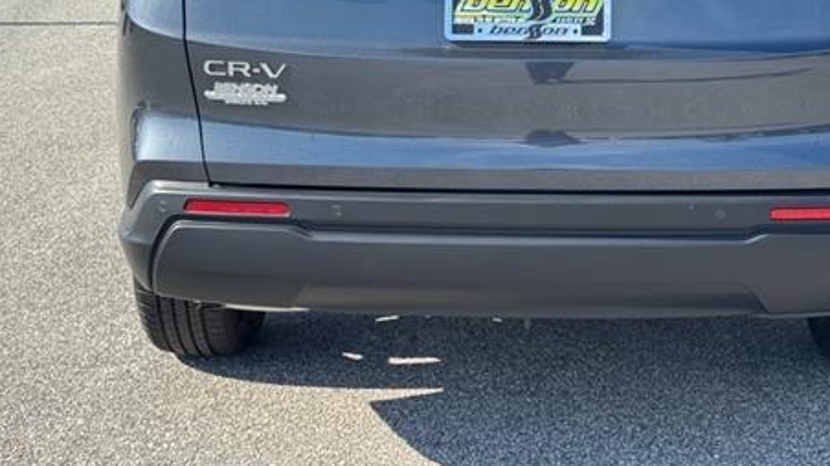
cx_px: 505
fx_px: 1628
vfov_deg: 16.1
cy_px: 48
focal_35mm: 74
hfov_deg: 28.5
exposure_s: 1/1560
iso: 64
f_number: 1.78
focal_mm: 6.76
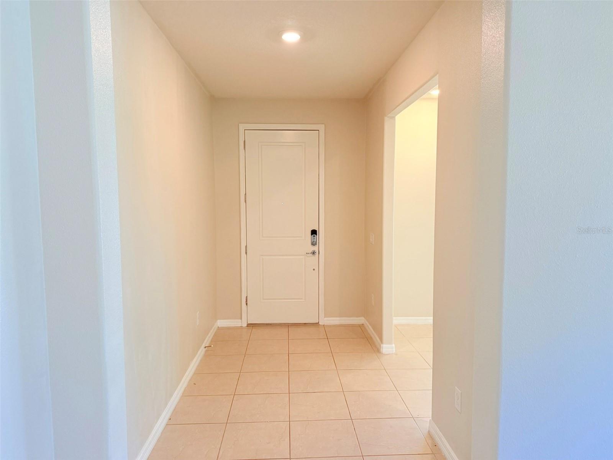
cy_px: 230
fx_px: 425
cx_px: 306
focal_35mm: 24
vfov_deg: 56.8
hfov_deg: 71.6
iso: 200
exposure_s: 1/150
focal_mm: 6.76
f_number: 1.78
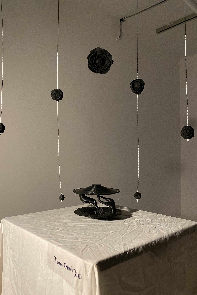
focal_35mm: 28
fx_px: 230
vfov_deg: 65.5
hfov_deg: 46.4
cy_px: 151
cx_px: 94
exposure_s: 1/60
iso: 200
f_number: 1.8
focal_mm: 4.25
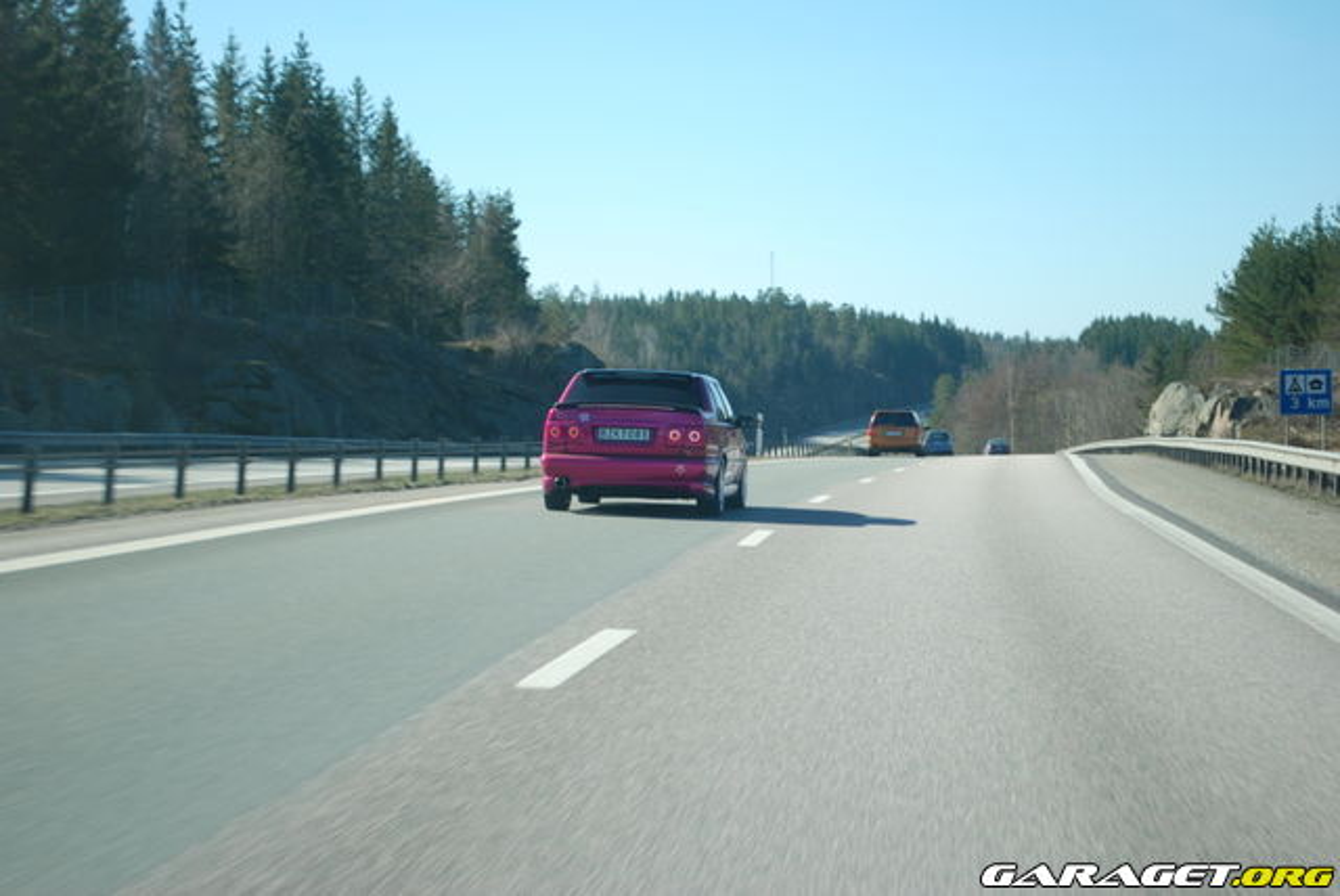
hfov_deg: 24.6
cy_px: 448
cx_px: 670
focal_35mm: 82
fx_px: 3074
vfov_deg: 16.6
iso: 100
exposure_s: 1/160
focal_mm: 55
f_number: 6.3
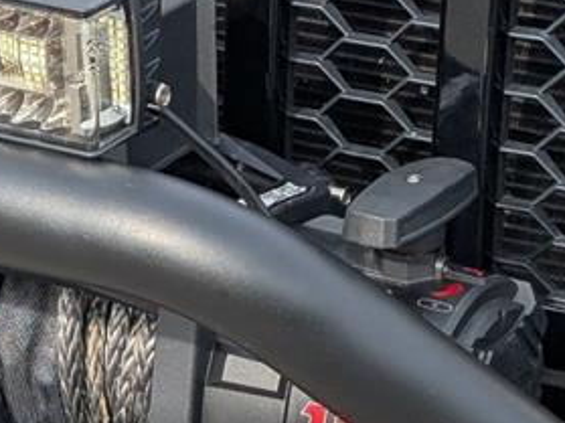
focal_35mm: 180
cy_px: 397
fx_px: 2937
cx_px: 67
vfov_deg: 8.2
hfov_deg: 10.9
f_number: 1.68
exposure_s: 1/625
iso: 21
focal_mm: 6.9
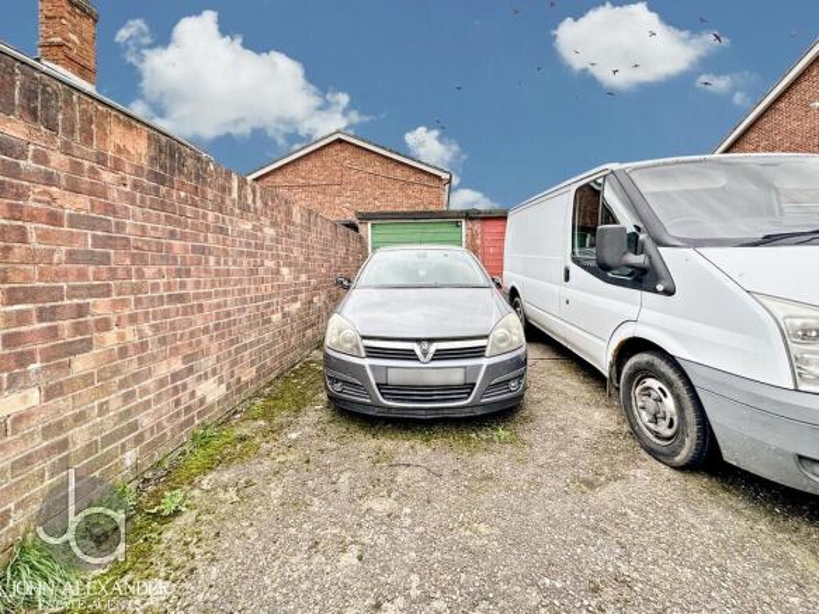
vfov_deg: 85.7
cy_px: 307
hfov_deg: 102.1
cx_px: 410
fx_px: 331
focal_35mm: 14
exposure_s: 1/296
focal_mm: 2.22
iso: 40
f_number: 2.2
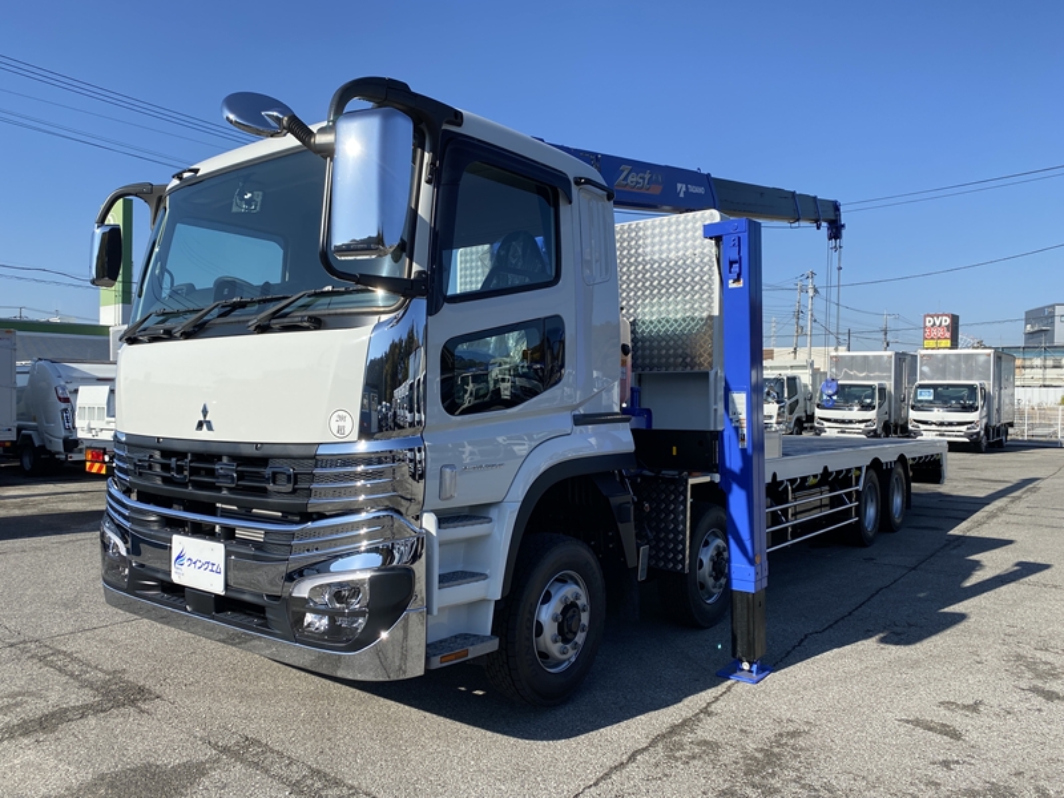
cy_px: 399
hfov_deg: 67.3
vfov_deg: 53.1
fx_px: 799
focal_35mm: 26
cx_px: 532
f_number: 1.8
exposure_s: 1/2571
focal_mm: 4.25
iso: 32
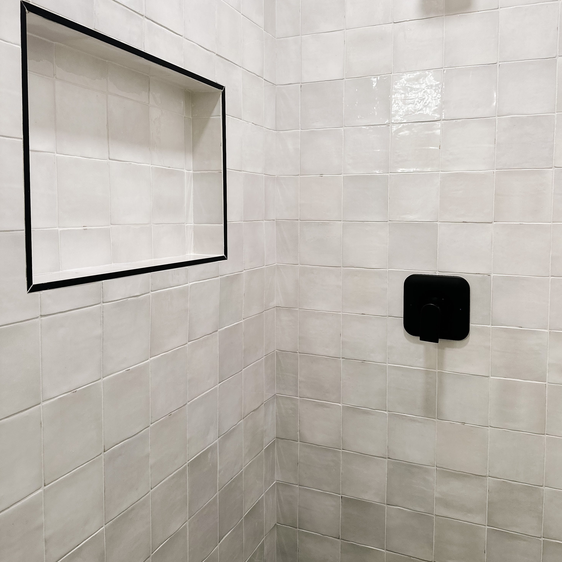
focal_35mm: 29
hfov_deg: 55.6
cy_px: 232
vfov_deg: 55.3
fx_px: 533
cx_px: 287
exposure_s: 1/120
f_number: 1.8
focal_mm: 6.86
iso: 80
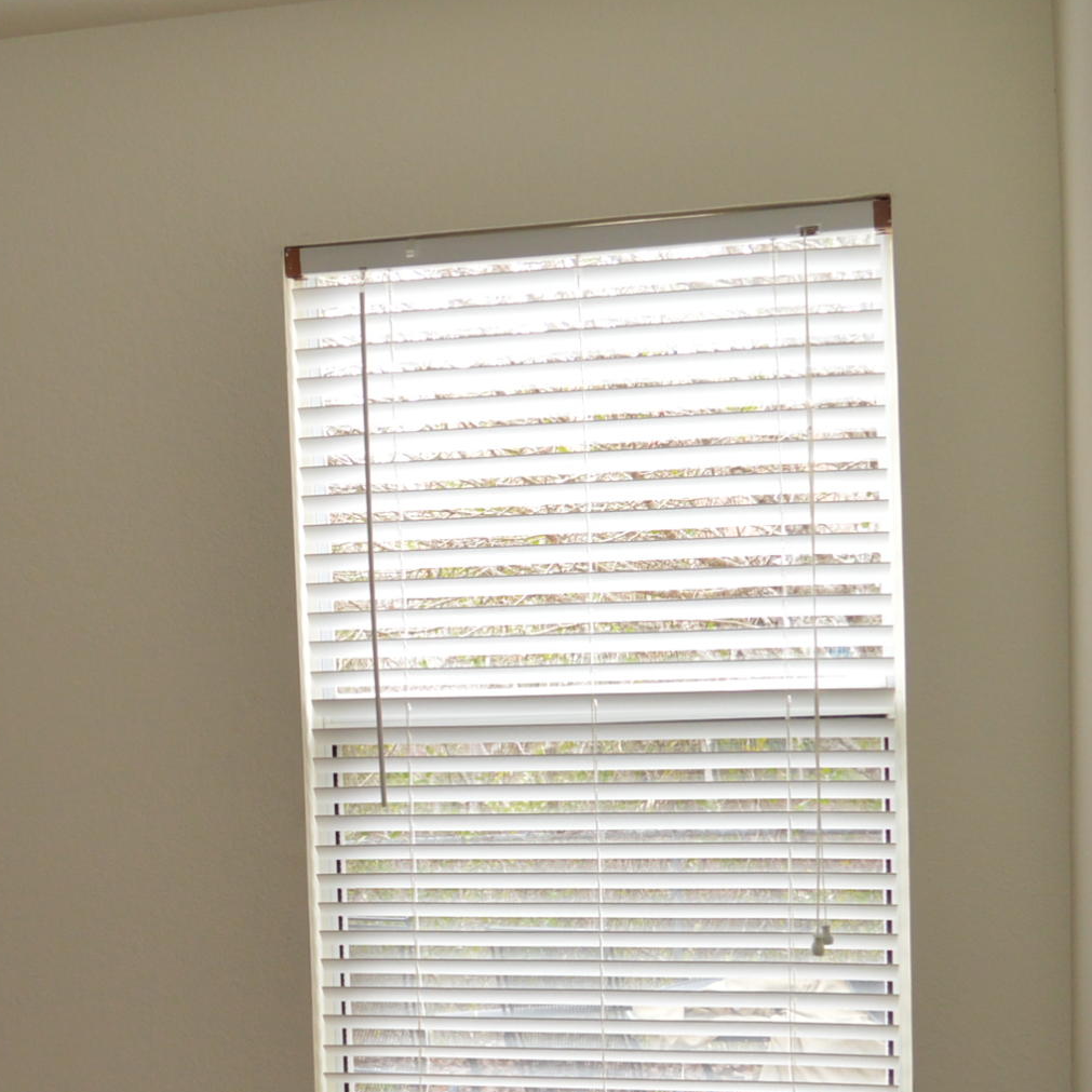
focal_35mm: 68
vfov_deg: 24.9
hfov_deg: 23.5
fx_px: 2427
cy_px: 872
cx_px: -157
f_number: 4
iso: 400
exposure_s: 1/80
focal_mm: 18
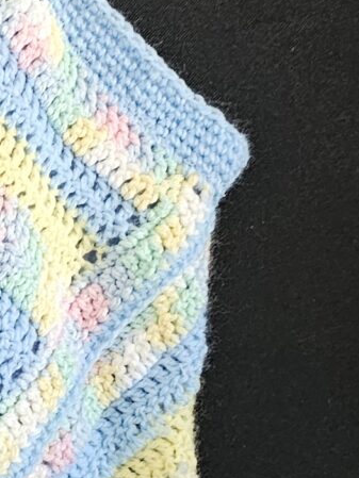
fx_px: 1811
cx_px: -102
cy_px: 123
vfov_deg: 15.0
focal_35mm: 131
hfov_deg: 11.1
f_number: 1.7
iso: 500
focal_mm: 6.3
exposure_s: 1/30
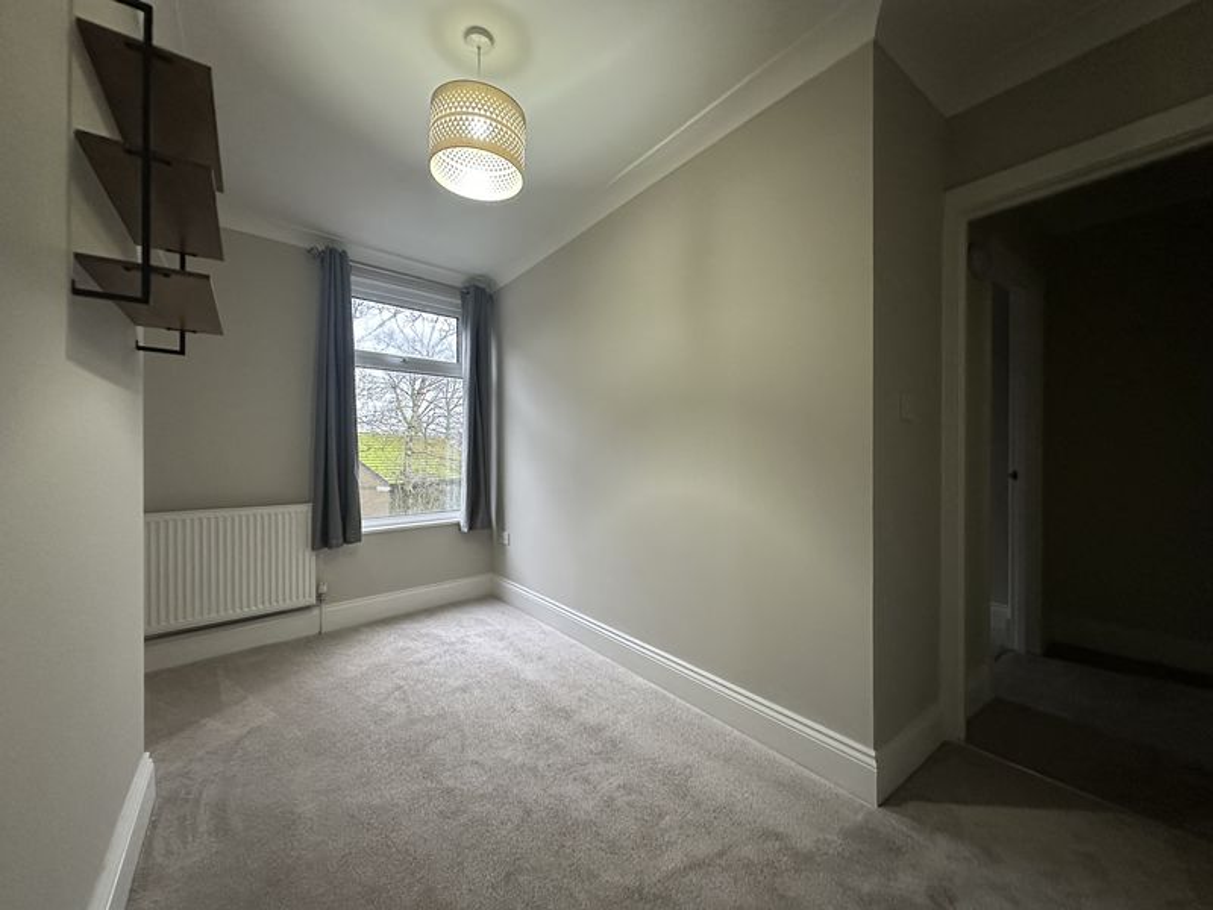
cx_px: 606
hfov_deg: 102.1
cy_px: 455
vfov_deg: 85.7
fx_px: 491
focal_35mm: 14
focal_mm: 2.22
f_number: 2.2
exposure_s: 1/50
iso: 500
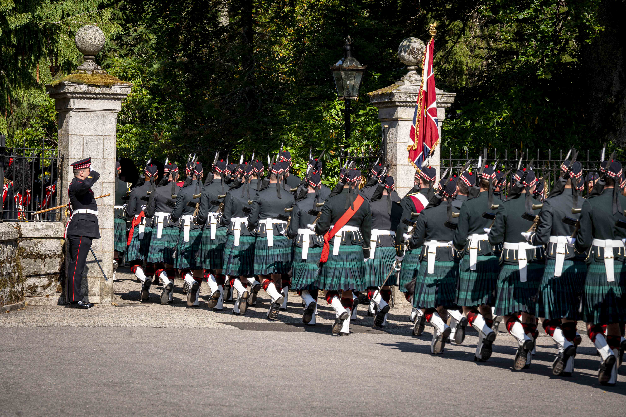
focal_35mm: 145
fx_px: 2520
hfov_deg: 14.2
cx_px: 313
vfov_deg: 9.4
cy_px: 208
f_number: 9
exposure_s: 1/160
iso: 125
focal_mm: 145
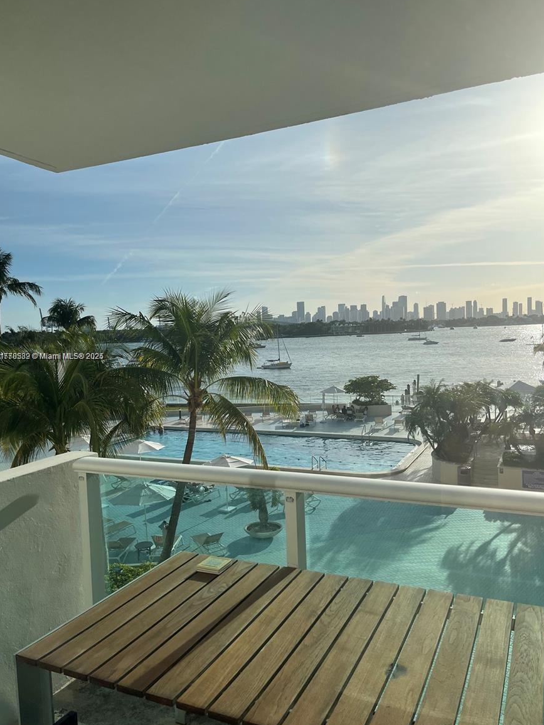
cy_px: 357
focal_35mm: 27
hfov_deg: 51.4
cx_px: 271
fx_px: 566
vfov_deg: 65.3
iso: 50
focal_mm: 5.1
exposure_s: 1/7874
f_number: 1.6
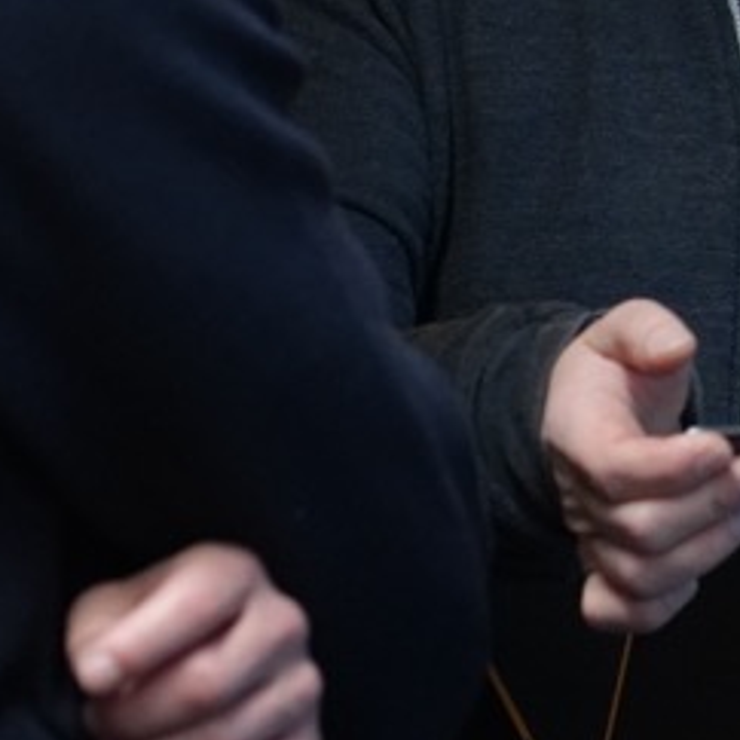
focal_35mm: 358
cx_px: 633
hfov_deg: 4.9
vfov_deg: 4.9
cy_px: -229
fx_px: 8659
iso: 4000
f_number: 4
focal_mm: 85
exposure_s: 1/160
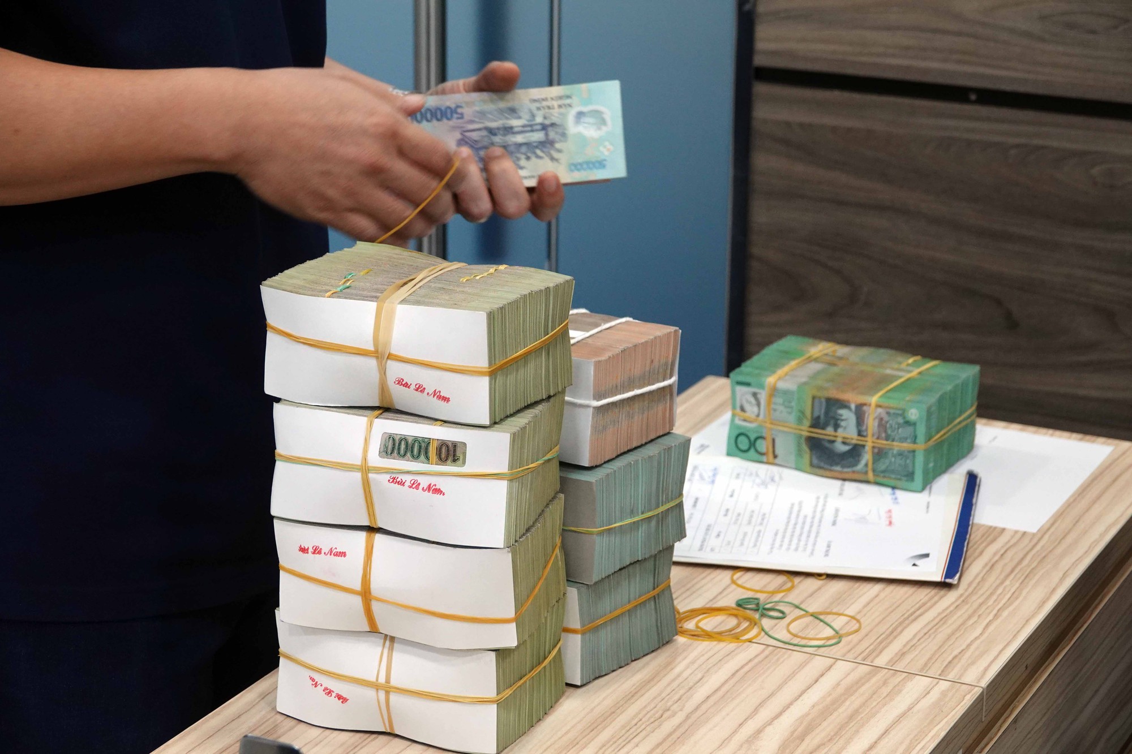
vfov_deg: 16.5
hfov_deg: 24.5
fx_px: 2609
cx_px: 566
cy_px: 377
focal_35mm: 83
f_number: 3.5
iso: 800
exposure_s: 1/125
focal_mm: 30.5
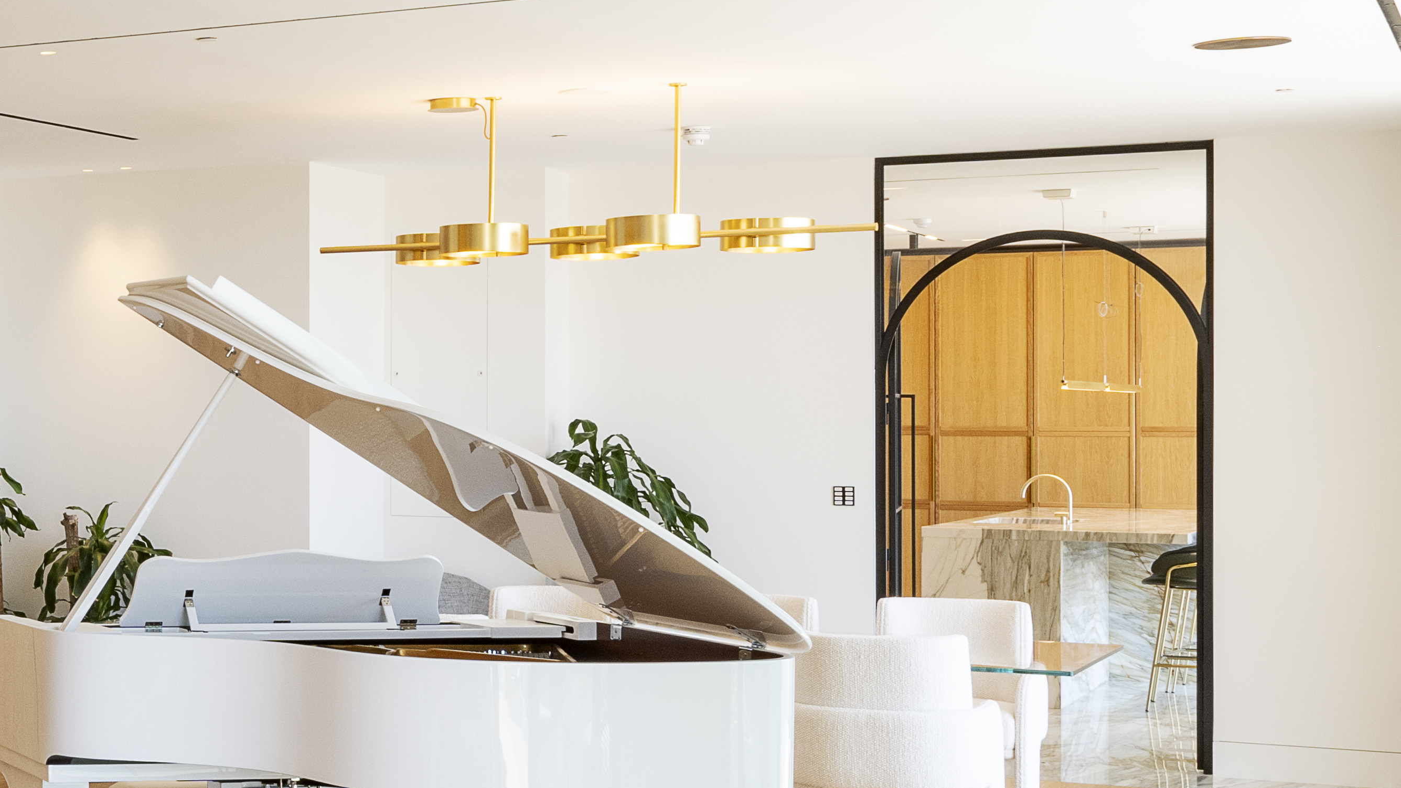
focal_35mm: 68
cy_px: 460
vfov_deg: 17.7
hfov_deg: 26.5
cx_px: -403
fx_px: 2526
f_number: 16
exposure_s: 1/13
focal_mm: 21
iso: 100
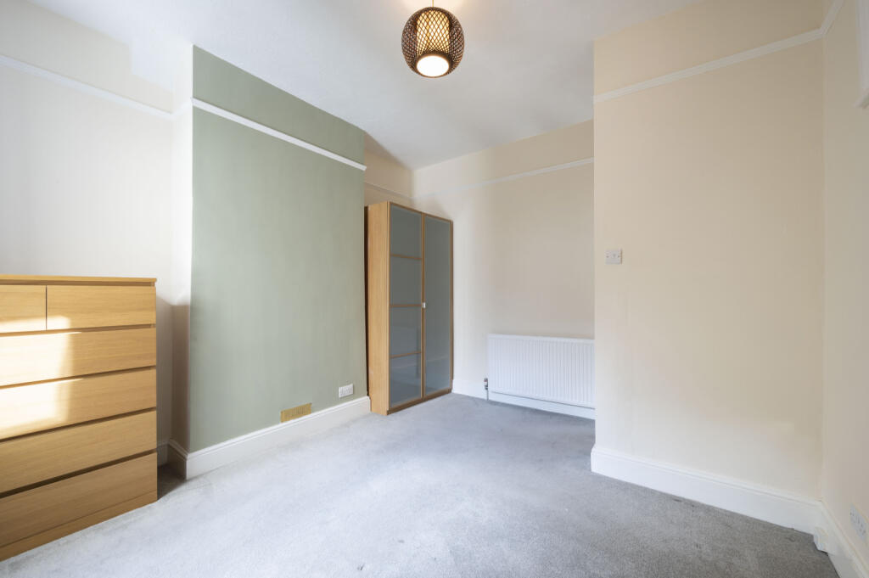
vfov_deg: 81.1
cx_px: 434
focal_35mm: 14
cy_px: 289
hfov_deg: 104.3
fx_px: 338
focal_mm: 14
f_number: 16
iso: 200
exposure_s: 1/2
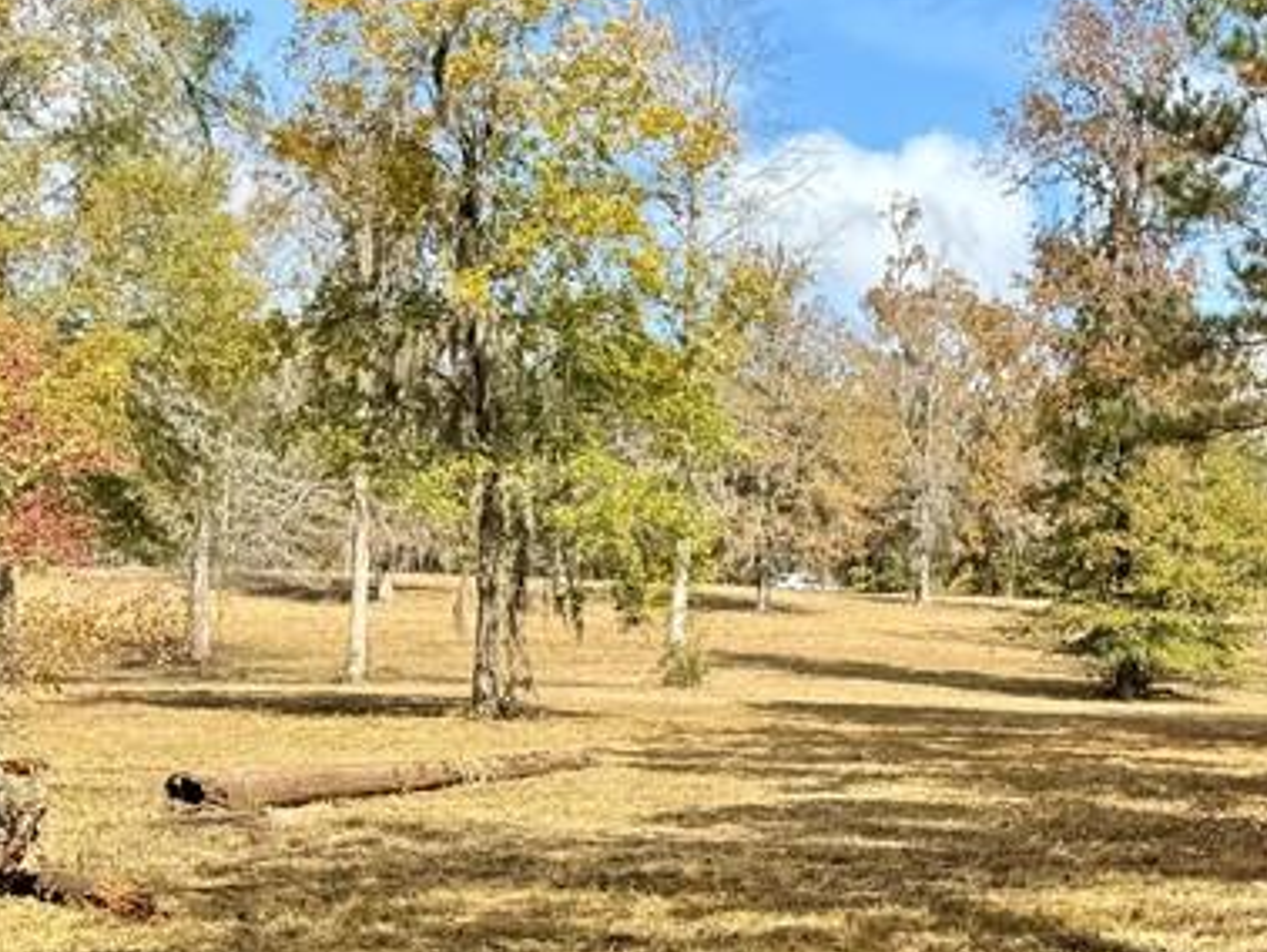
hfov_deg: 27.4
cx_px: 1381
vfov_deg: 22.4
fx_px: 2381
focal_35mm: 65
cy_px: 697
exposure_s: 1/2110
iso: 80
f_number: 1.78
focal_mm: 6.76
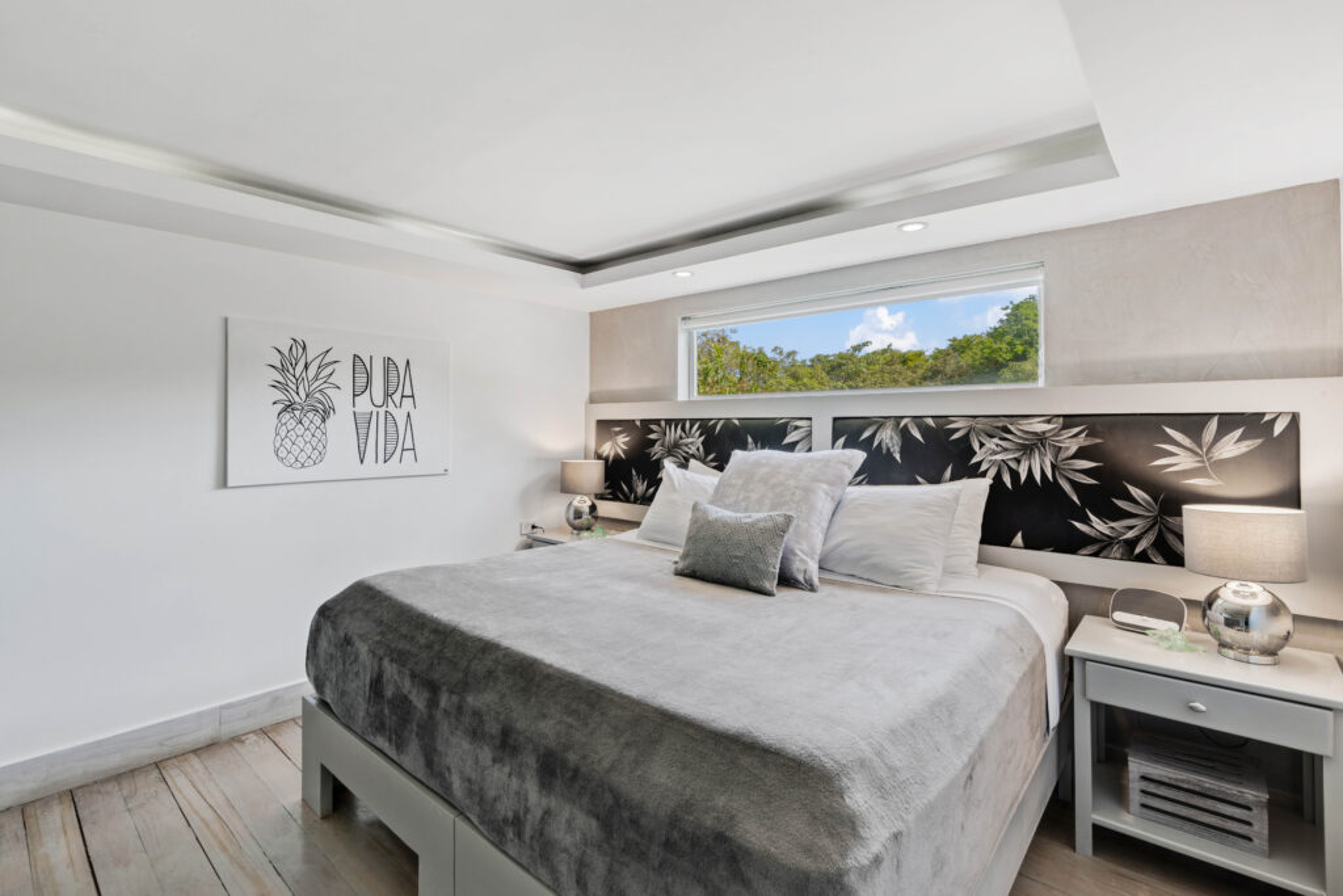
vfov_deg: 73.8
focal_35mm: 16
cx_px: 672
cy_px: 448
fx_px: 597
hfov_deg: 96.7
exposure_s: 1/1.67
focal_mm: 16
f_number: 8
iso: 100
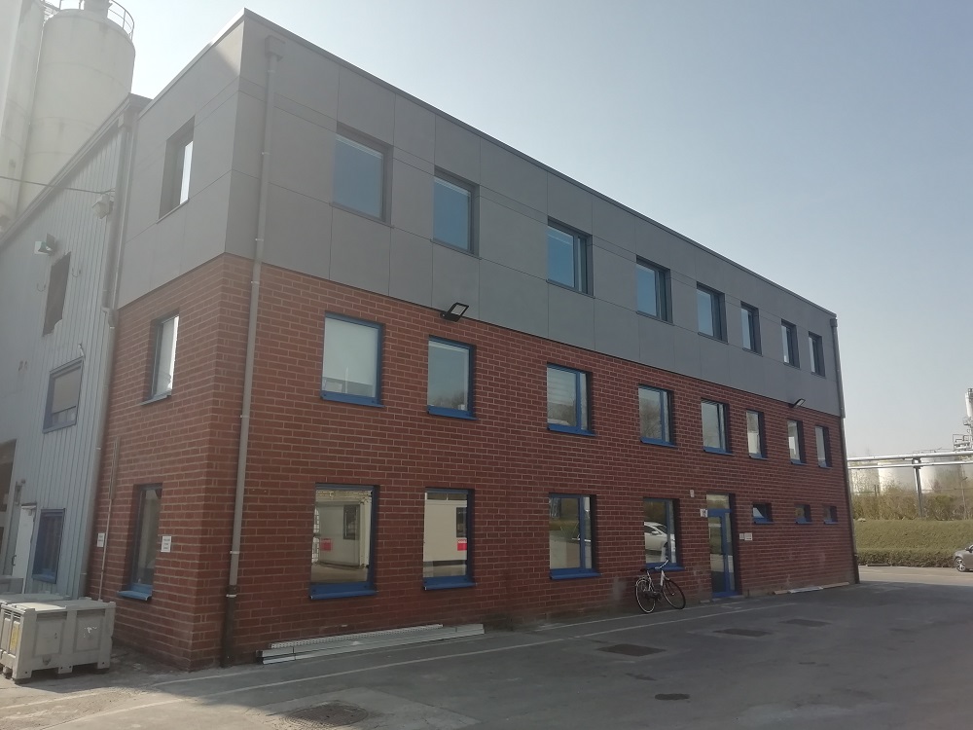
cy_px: 365
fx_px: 731
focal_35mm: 26
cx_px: 486
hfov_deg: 67.3
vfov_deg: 53.1
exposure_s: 1/891
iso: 50
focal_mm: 3.46
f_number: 2.2
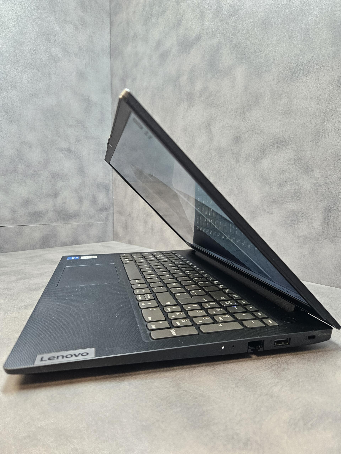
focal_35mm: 23
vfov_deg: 73.9
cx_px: 170
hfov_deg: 58.9
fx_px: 302
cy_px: 227
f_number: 1.8
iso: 400
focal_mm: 5.4
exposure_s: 1/100
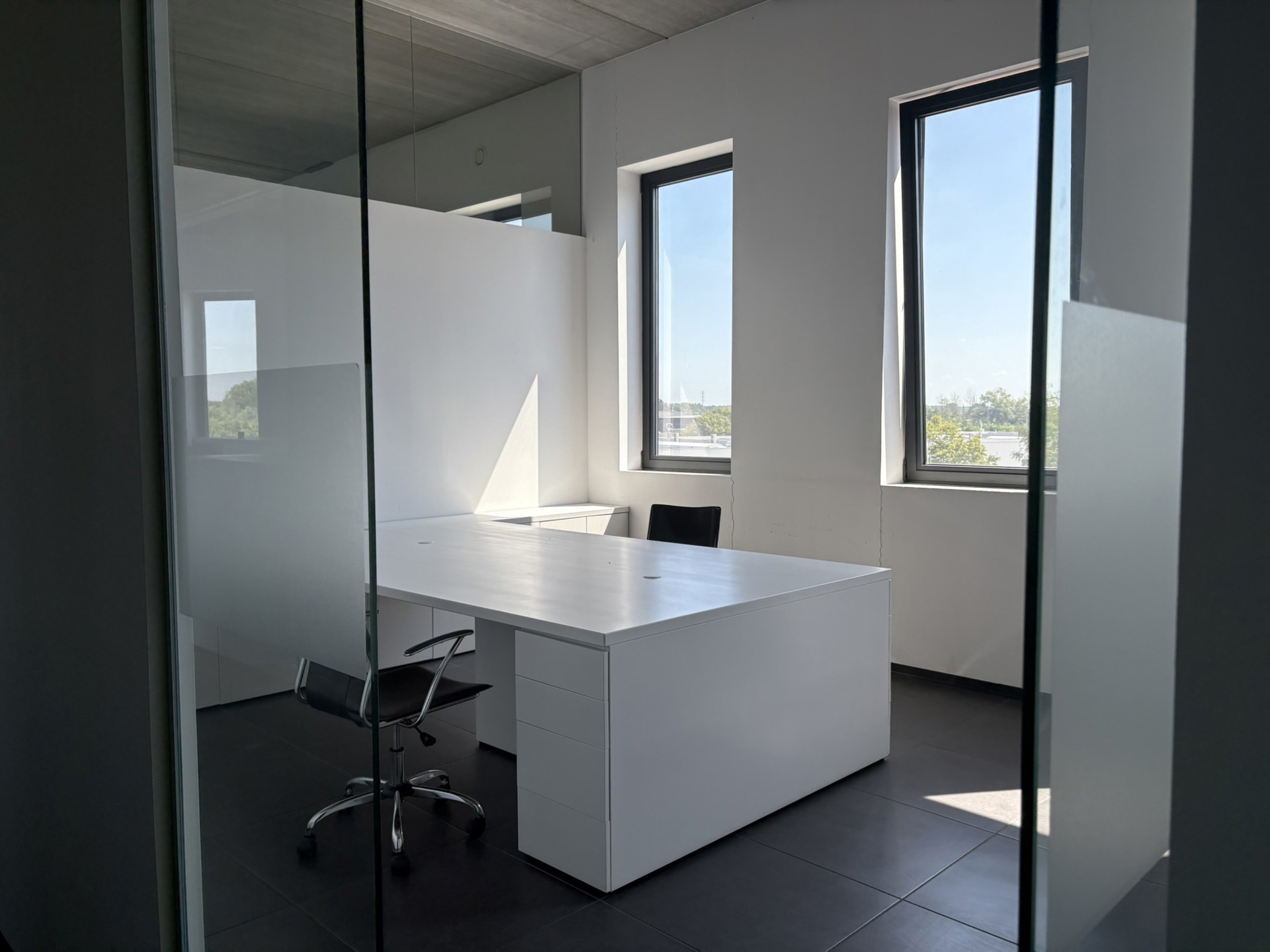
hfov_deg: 67.3
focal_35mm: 26
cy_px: 476
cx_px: 635
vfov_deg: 53.1
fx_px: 954
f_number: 1.6
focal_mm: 5.96
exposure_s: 1/801
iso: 64
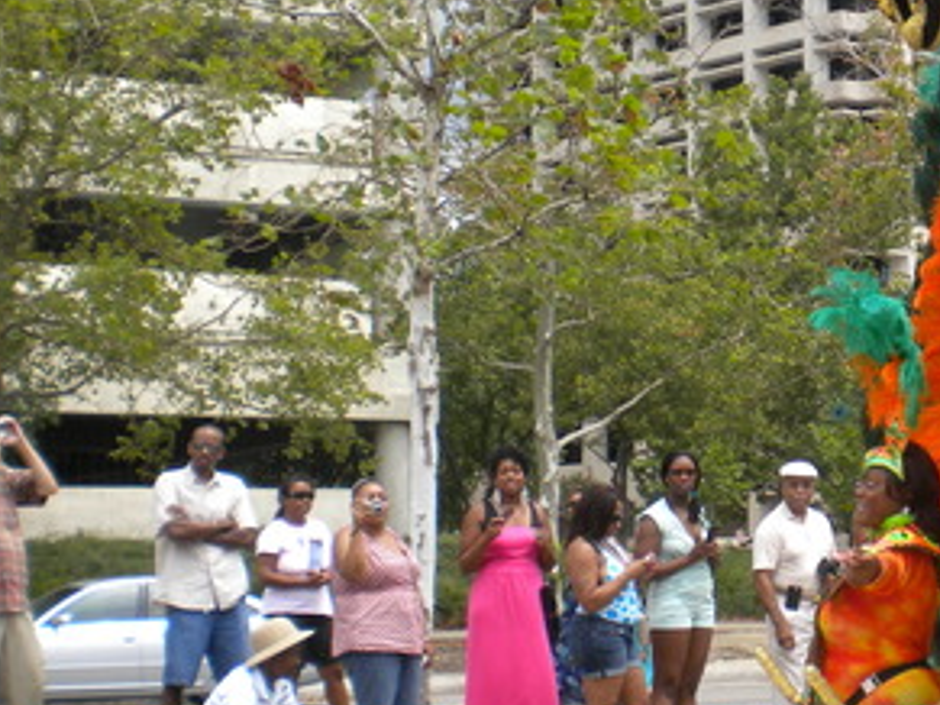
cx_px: 808
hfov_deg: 24.8
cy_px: 414
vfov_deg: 19.1
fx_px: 2090
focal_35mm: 77
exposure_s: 1/374
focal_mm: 6.3
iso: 80
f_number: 4.6
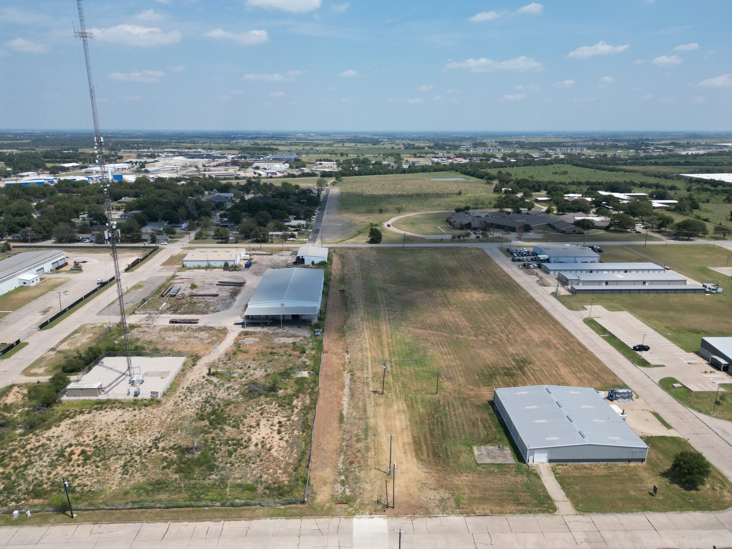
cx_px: 366
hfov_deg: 71.6
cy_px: 274
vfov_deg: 56.8
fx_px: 508
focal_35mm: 24
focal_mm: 6.72
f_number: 1.7
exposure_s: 1/3200
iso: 110
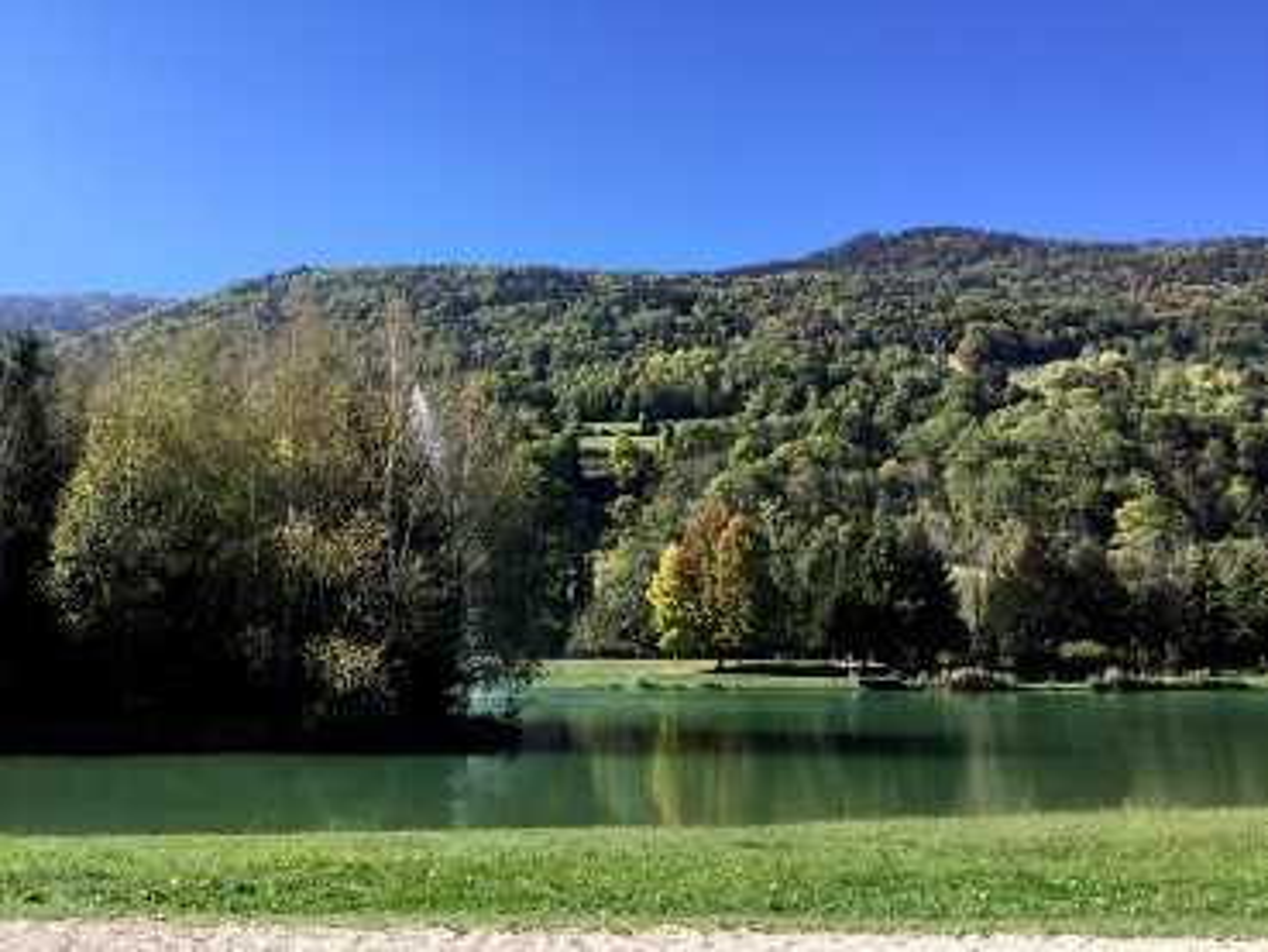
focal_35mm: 31
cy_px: 476
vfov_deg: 45.5
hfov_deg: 58.3
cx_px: 634
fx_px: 1136
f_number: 2.4
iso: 25
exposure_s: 1/691
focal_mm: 3.3
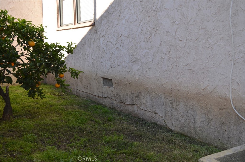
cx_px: 122
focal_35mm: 48
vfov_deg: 27.9
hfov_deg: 41.2
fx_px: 326
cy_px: 81
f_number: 4.8
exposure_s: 1/200
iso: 100
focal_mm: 32
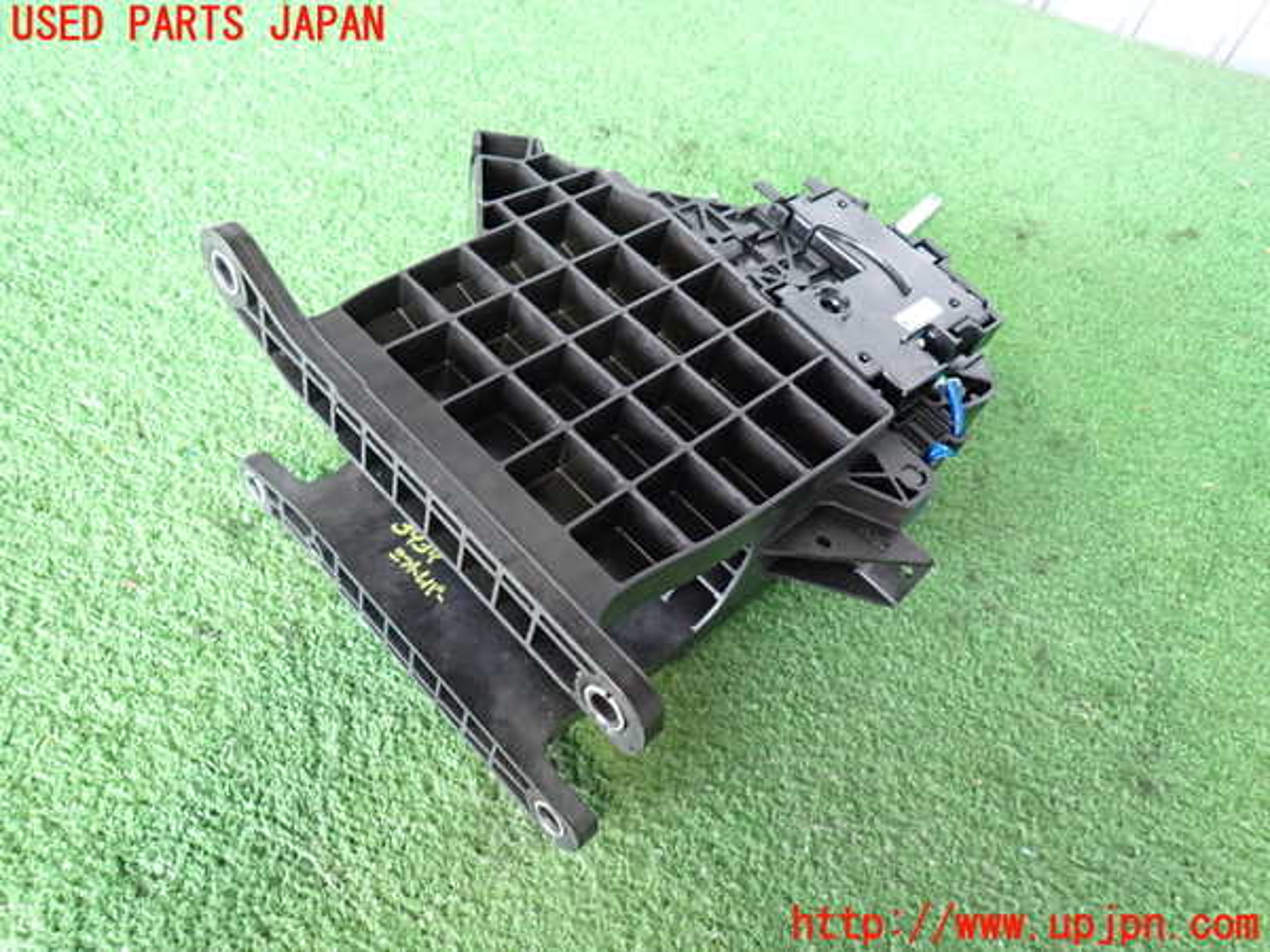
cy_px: 476
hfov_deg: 69.4
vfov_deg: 54.9
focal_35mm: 25
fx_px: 917
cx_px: 635
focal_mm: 4.5
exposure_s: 1/30
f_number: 2
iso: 400
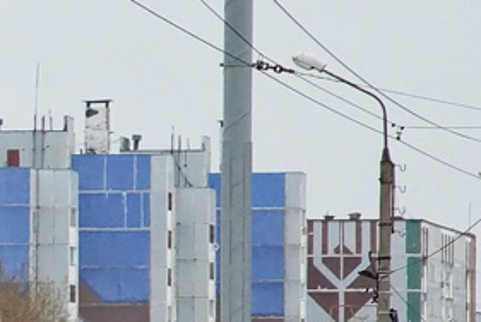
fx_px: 8560
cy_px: 233
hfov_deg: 3.2
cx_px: -529
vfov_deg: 2.2
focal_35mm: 640
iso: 800
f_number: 7.1
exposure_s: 1/800
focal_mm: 100
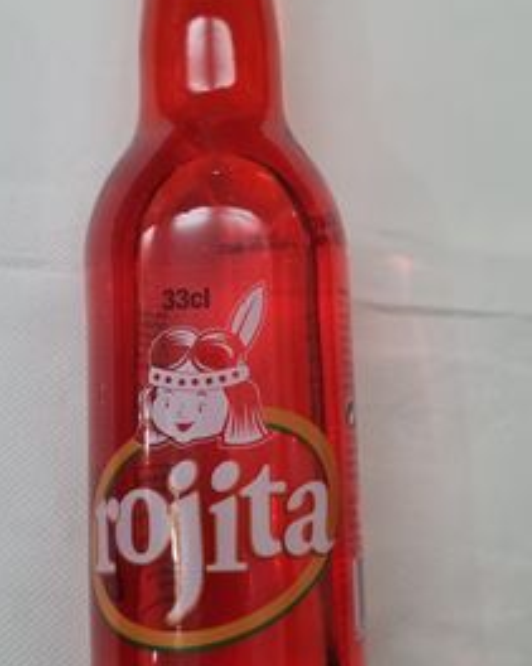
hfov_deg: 36.3
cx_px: 212
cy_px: 295
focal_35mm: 41
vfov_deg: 44.7
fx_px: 807
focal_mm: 5.4
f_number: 1.8
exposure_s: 1/100
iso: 250
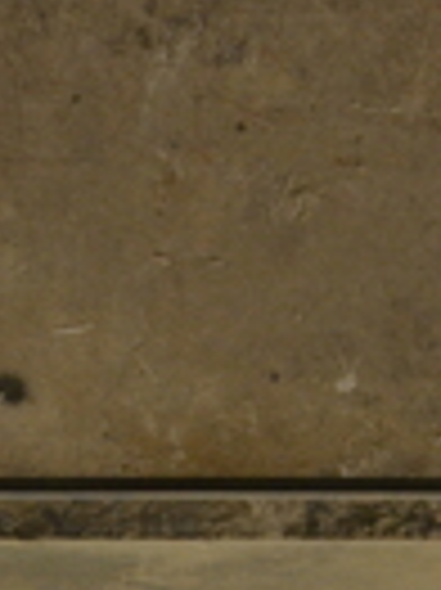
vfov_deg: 9.7
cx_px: 531
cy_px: -581
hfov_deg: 7.7
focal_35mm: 190
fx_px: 3233
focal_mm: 26
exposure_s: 1/80
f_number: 4.5
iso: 1250
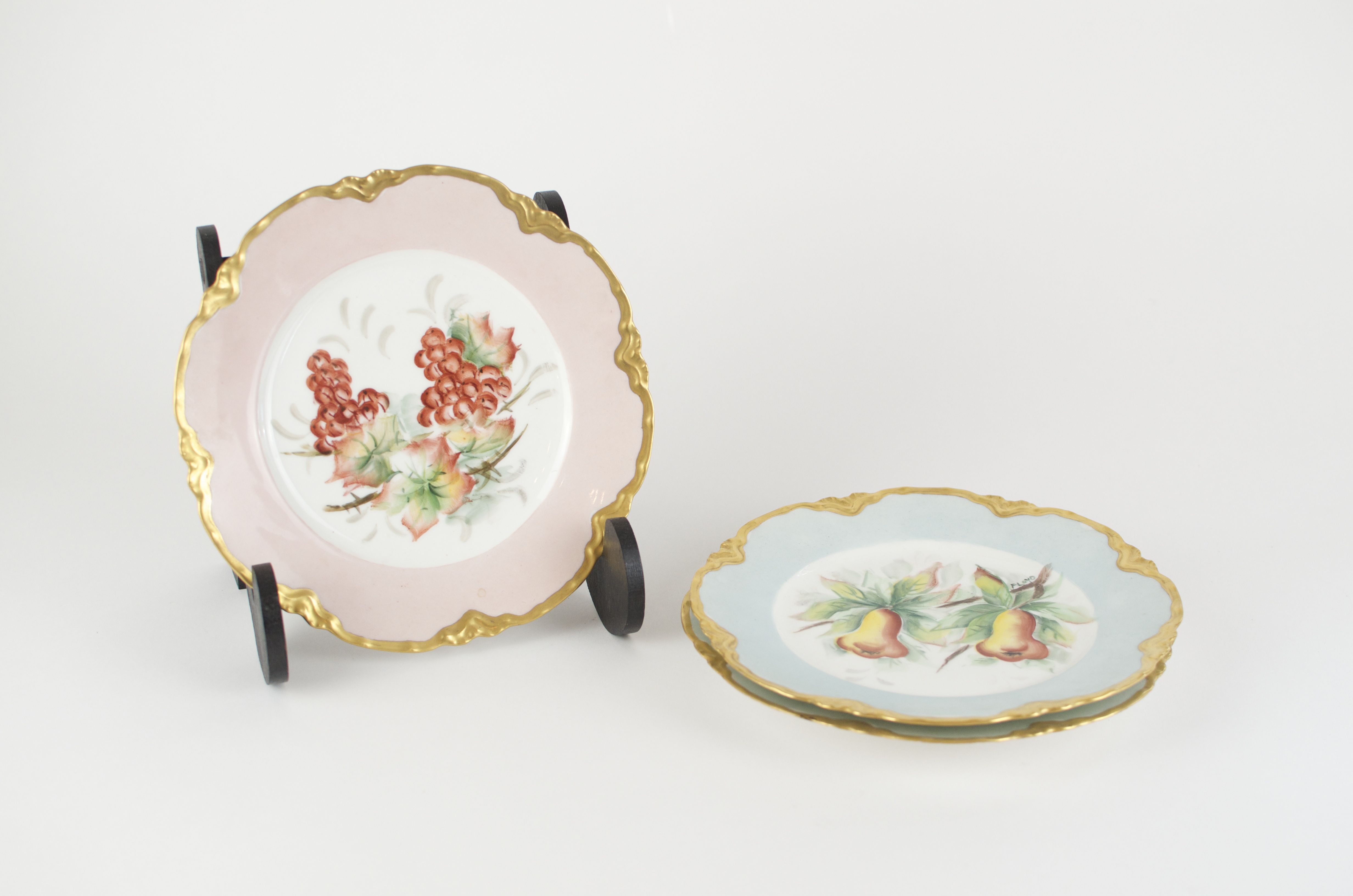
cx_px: 676
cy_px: 448
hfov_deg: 37.9
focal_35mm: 52
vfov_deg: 25.6
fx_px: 1969
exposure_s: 1/125
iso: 640
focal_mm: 35
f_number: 4
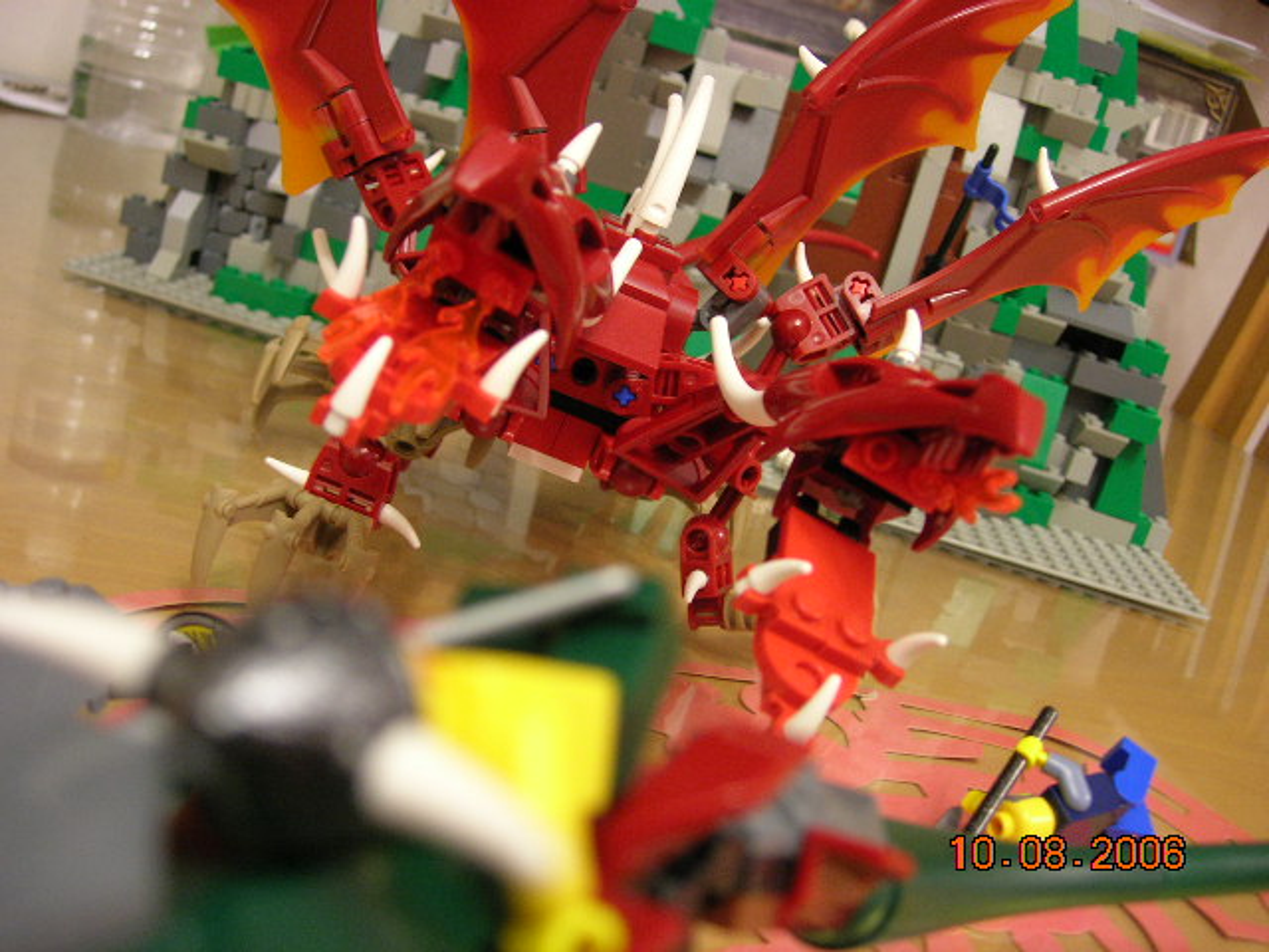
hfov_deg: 49.0
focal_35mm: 38
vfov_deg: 37.7
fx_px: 1393
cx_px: 634
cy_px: 476
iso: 107
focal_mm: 7.8
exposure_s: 1/4.8
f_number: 2.8
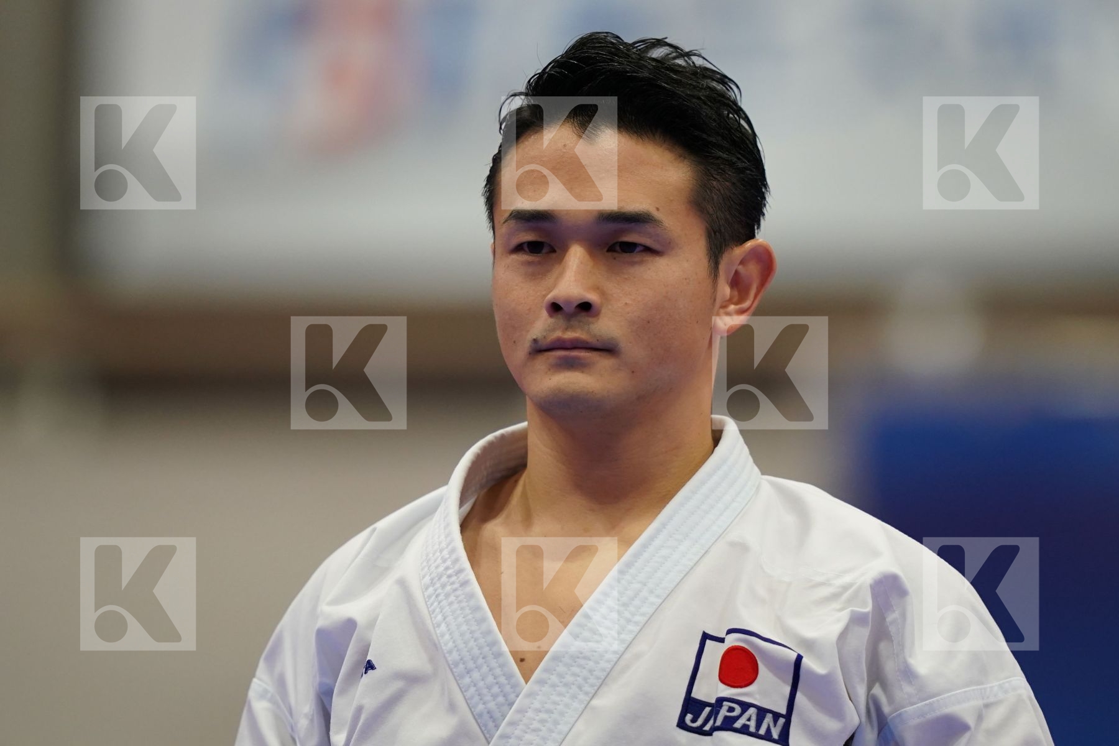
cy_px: 373
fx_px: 18649
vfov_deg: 2.3
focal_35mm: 600
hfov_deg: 3.4
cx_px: 560
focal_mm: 400
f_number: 2.8
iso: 1600
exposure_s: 1/500
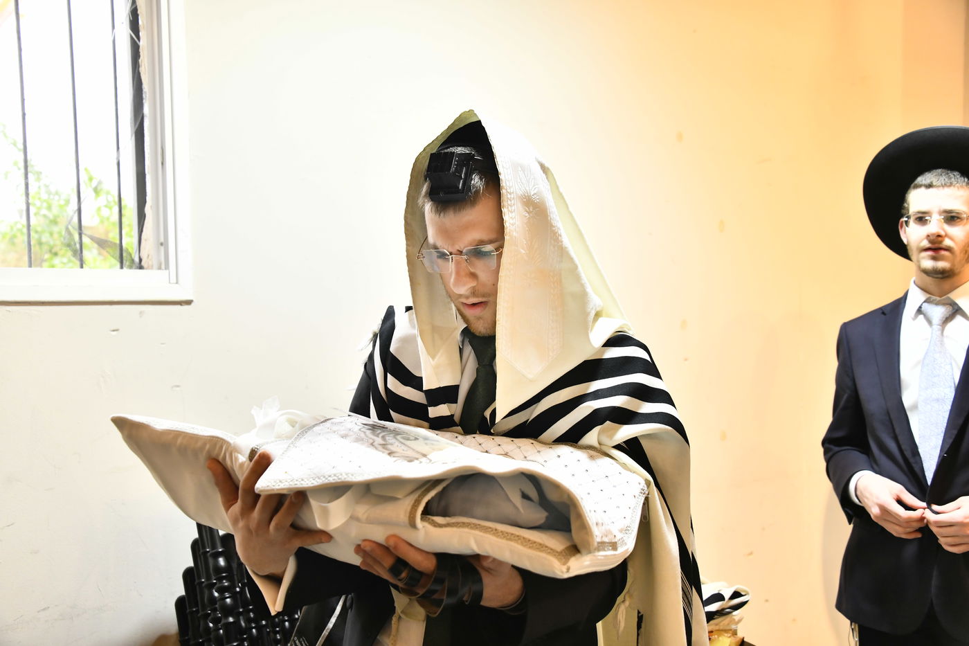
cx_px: 484
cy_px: 323
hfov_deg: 44.5
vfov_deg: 30.5
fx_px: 1184
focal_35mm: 44
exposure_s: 1/250
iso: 1600
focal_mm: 44
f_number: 5.6
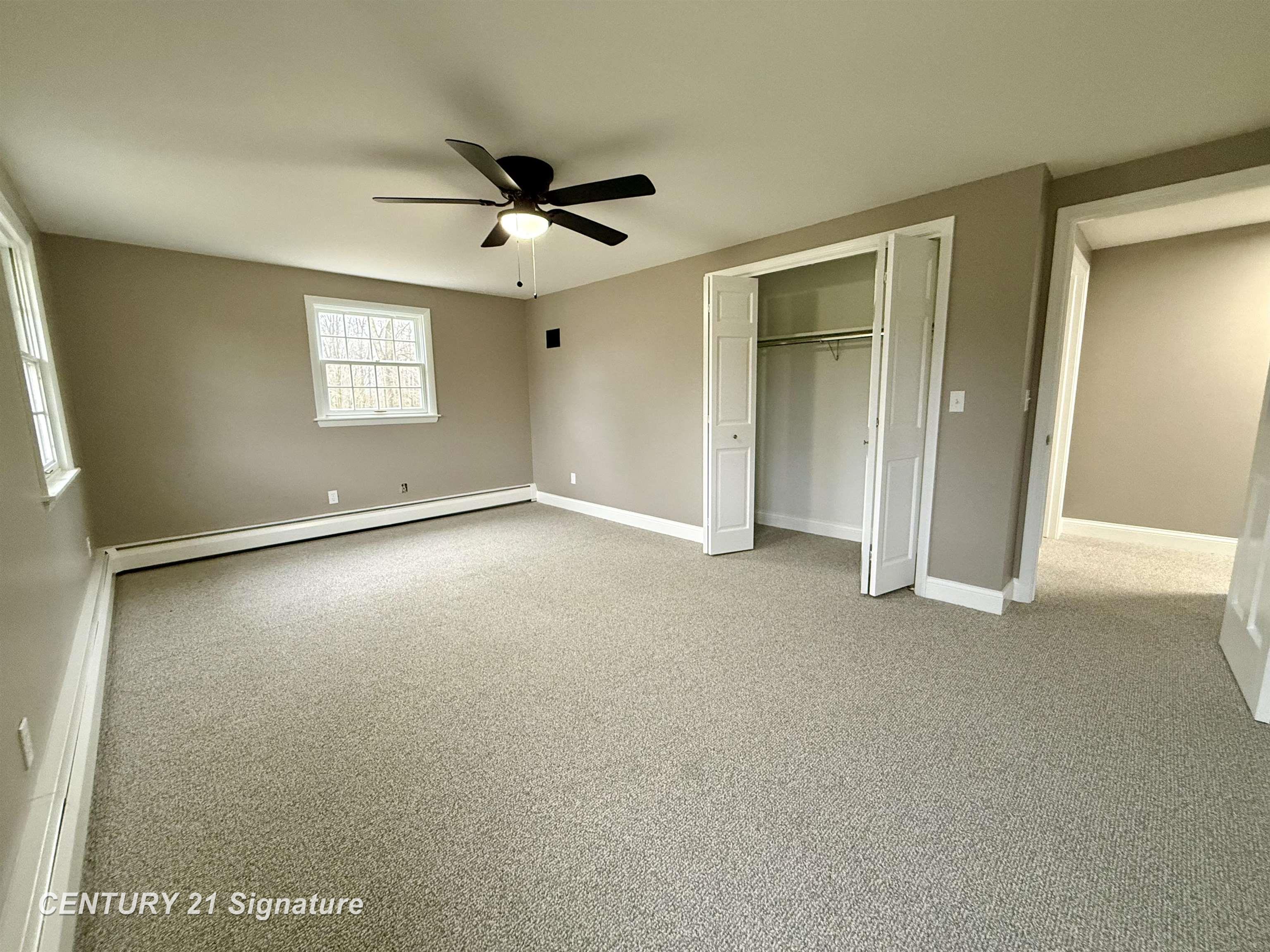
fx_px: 514
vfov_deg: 85.7
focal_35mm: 14
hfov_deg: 102.1
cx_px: 635
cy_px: 476
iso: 500
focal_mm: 2.22
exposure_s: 1/60
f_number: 2.2
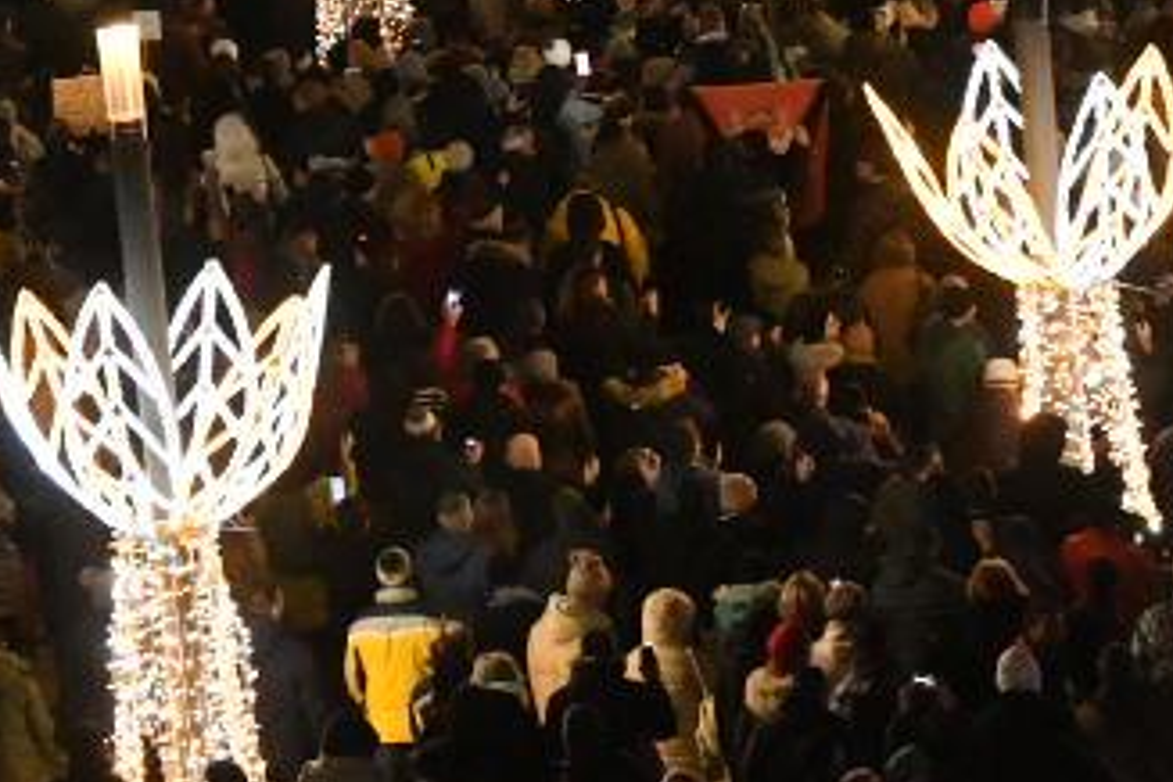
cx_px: 979
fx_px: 11306
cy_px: -463
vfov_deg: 3.9
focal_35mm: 347
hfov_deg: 5.9
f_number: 4.5
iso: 6400
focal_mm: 70
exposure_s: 1/200
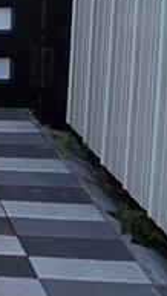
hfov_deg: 10.8
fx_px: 691
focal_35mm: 88
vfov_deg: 21.6
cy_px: -97
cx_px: -287
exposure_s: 1/917
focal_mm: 2.2
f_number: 2.2
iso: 50
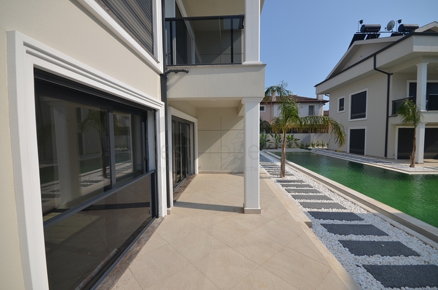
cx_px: 219
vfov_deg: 77.1
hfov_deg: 100.5
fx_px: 182
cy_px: 145
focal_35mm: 15
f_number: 9
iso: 100
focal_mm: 10
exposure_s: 1/400
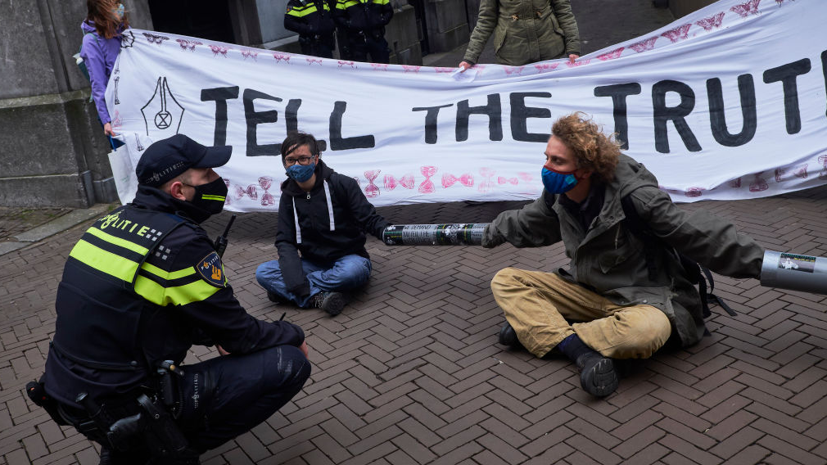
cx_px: 415
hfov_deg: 58.0
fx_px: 746
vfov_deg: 34.6
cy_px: 201
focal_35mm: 34
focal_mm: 21.4
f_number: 6.4
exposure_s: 1/500
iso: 800
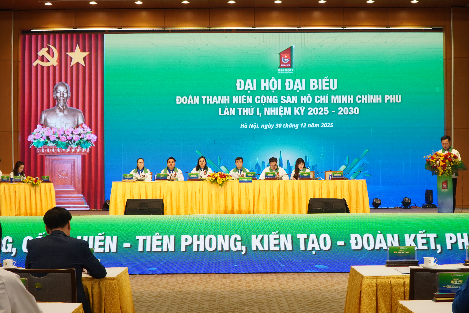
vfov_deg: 28.3
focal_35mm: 48
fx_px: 620
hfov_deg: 41.4
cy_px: 173
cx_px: 247
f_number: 4.5
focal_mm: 27
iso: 250
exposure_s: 1/60
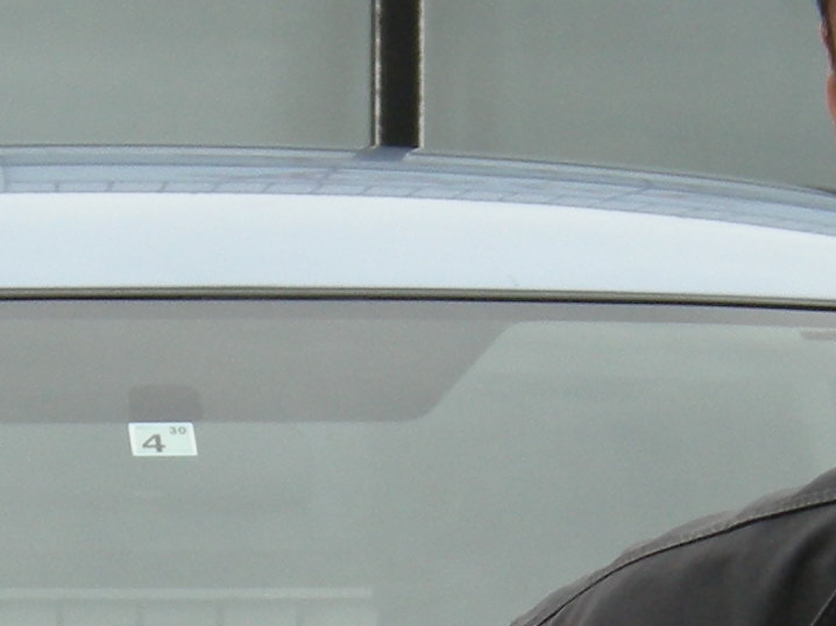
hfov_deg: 10.1
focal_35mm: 195
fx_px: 4708
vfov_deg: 7.5
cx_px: 475
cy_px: 963
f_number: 3
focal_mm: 7.5
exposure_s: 1/87.7
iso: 64
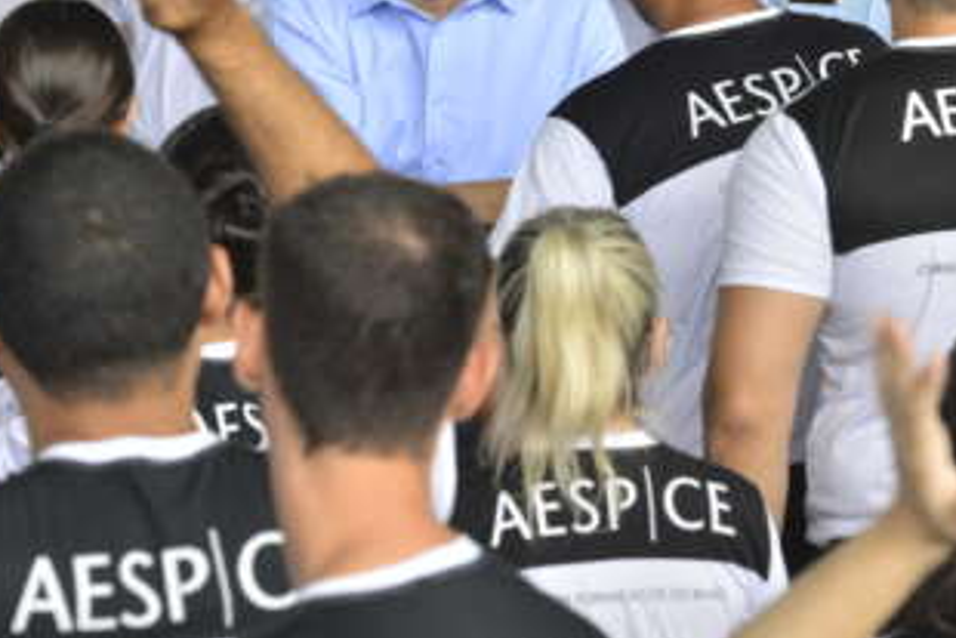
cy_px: 120
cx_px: 435
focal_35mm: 261
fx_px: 6934
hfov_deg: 7.9
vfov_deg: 5.3
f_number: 8
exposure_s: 1/320
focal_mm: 135
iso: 1000
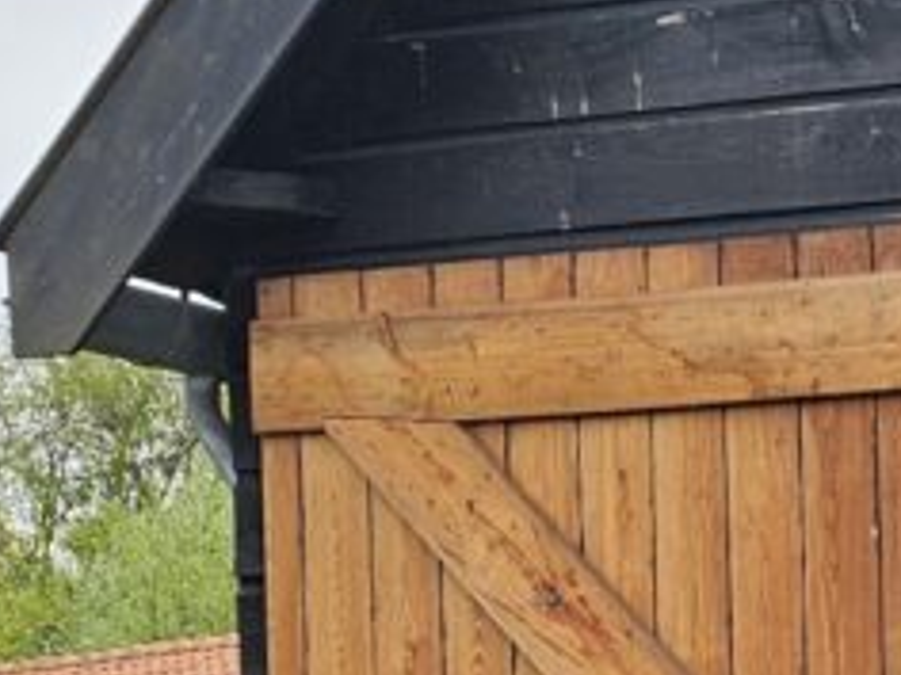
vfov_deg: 14.6
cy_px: 622
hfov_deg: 17.1
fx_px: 2603
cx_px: 1481
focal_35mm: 100
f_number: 1.7
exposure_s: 1/182
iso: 12
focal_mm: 6.3
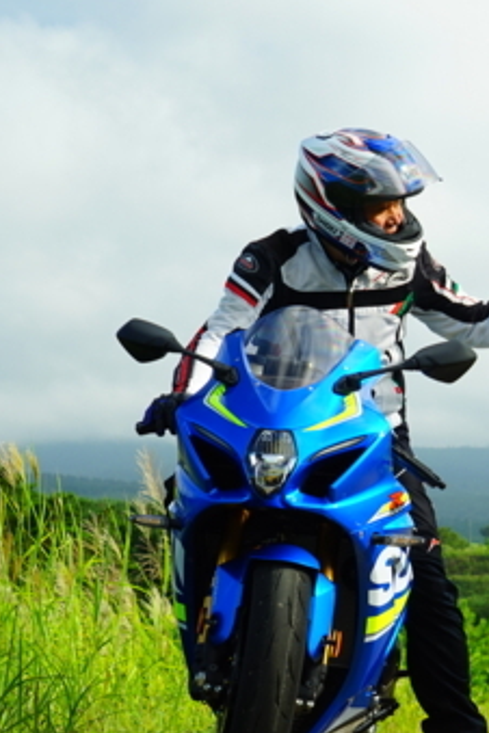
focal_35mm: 144
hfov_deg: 9.3
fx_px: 2934
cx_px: 697
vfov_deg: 14.2
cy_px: 443
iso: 100
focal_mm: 61
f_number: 8
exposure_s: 1/60
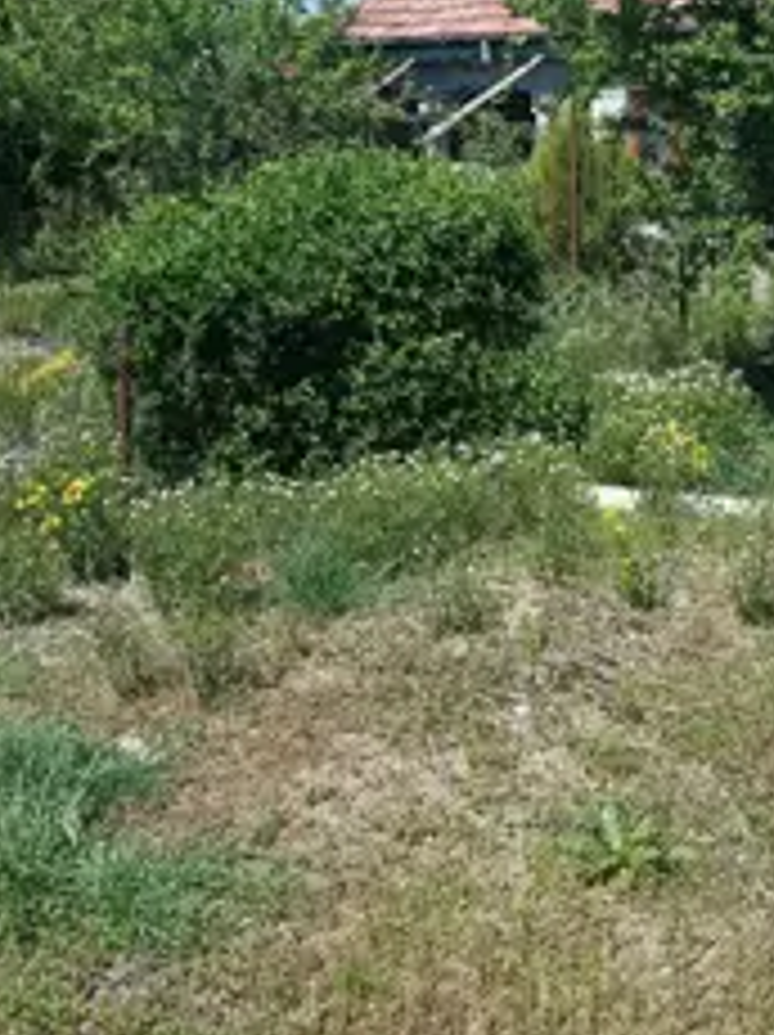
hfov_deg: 30.5
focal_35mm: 47
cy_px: 302
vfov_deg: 39.7
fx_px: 1404
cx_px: 540
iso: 100
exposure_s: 1/733
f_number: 1.9
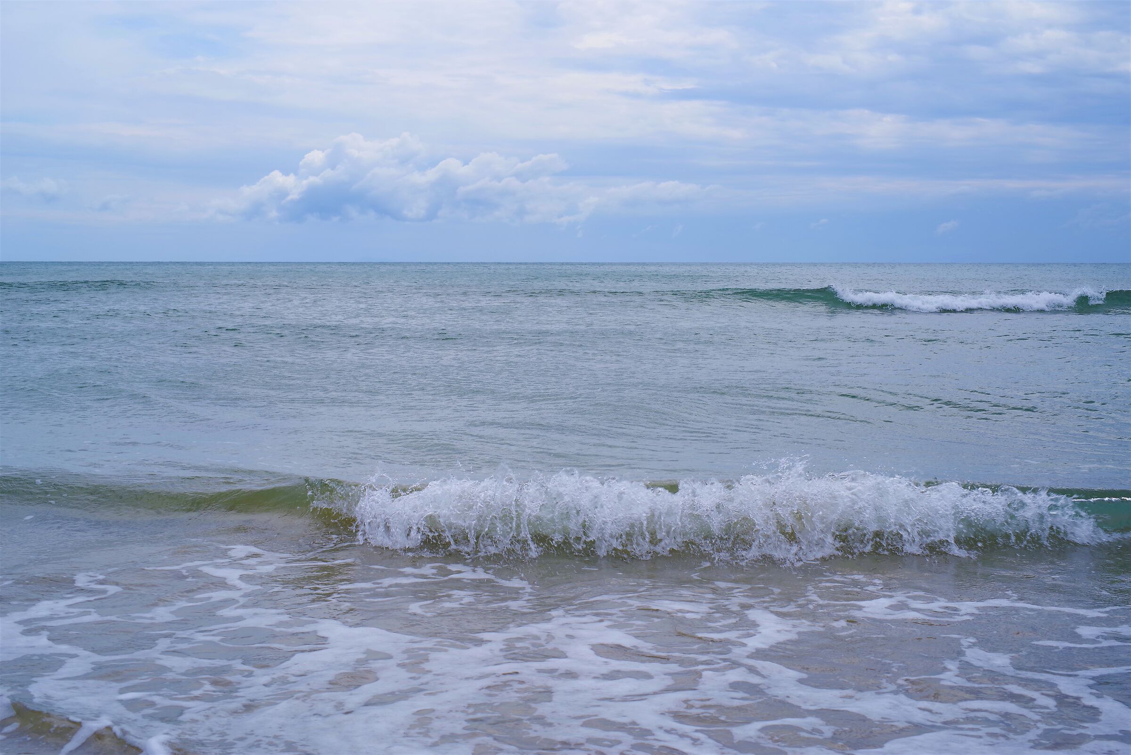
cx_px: 566
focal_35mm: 50
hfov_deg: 39.6
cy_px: 378
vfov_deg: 27.0
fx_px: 1571
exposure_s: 1/200
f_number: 16
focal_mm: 50
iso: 200
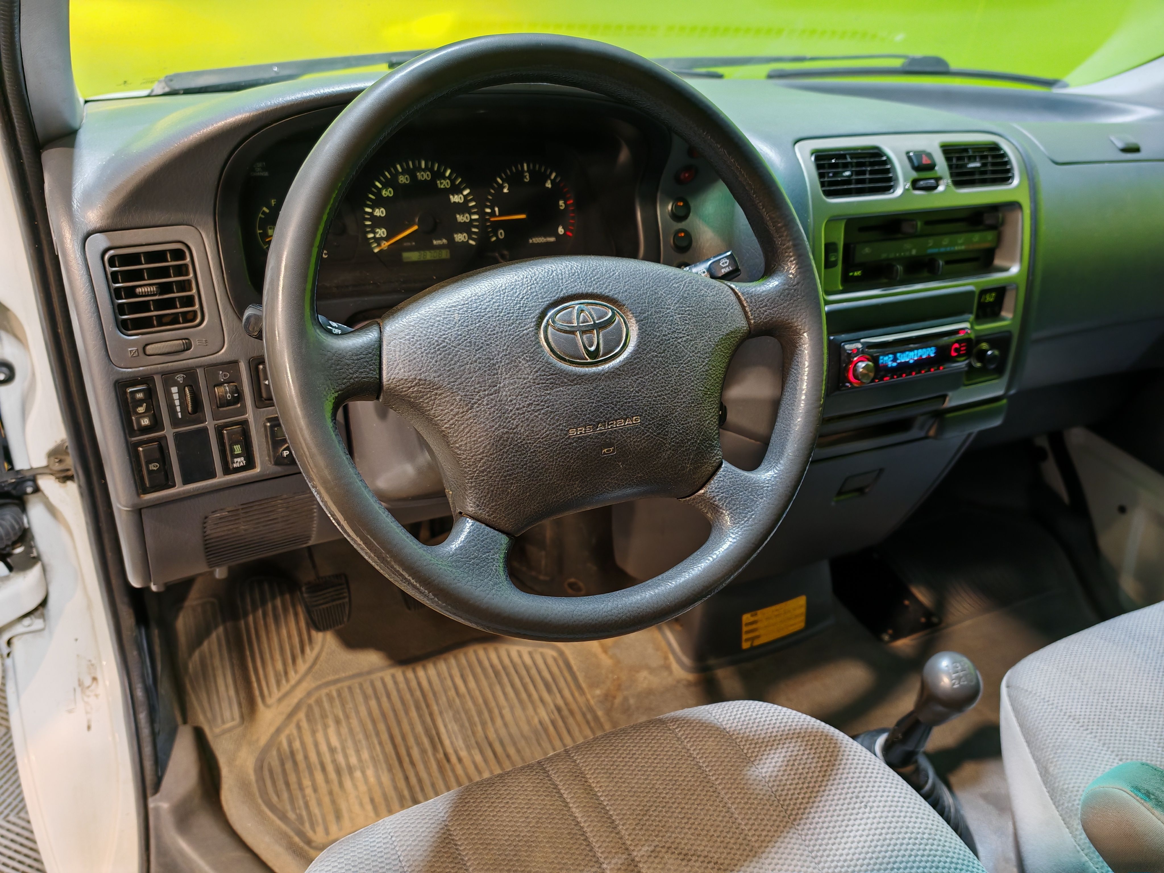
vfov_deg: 51.4
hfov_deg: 65.3
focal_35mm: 27
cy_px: 436
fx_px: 908
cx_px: 582
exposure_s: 1/52
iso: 50
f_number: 1.4
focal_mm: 6.83
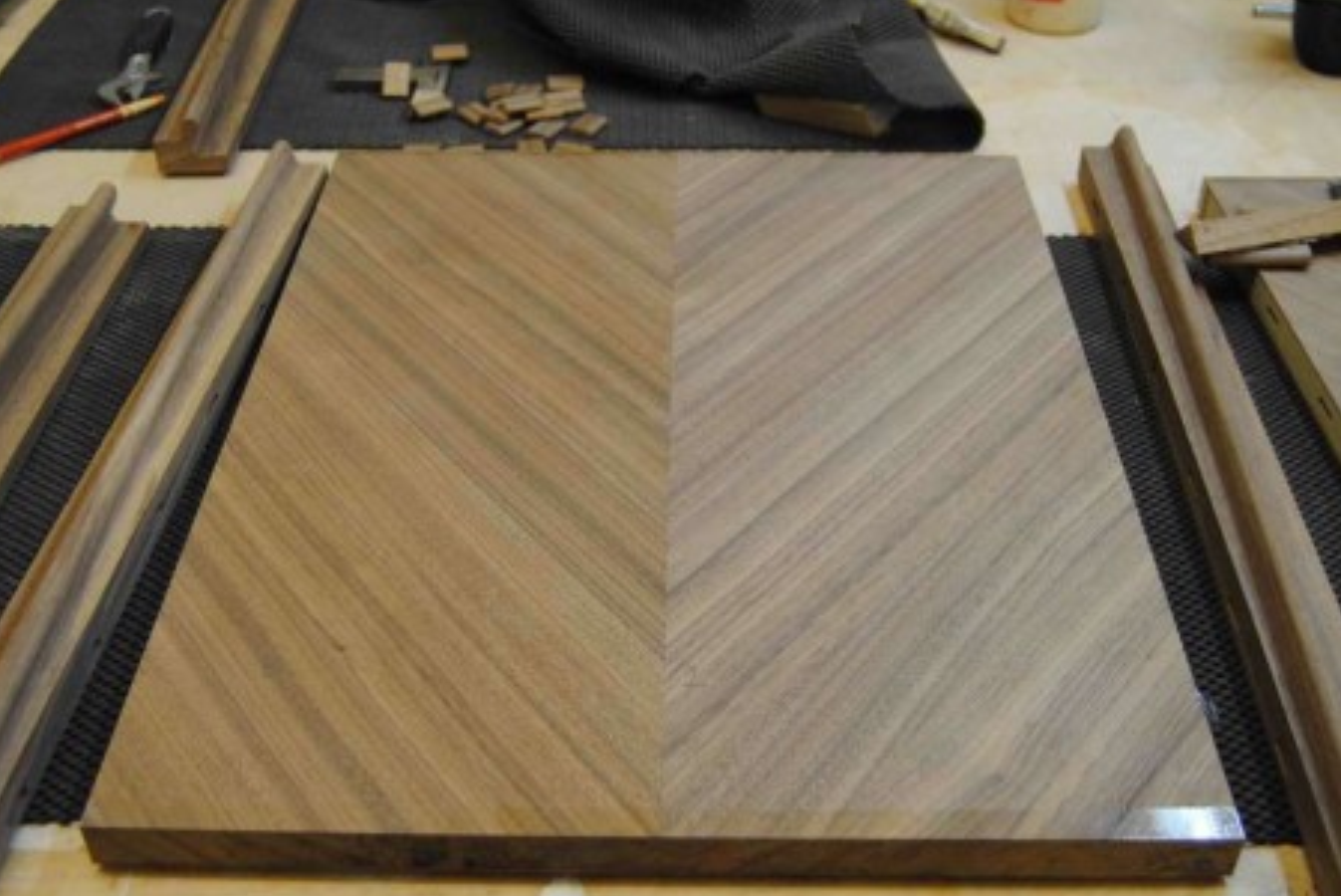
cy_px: 472
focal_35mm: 40
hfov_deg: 48.4
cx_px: 663
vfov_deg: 33.4
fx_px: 1491
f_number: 3.5
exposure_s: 1/30
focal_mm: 20
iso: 250
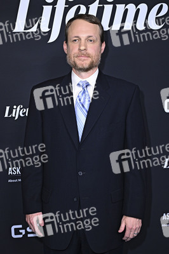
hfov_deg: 31.8
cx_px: 84
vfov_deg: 46.4
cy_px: 127
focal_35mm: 42
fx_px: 296
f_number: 5.6
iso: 2000
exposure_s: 1/200
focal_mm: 42
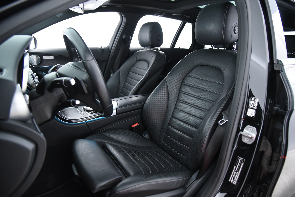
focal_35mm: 24
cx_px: 148
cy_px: 98
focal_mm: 24
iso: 4000
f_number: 4
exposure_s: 1/20
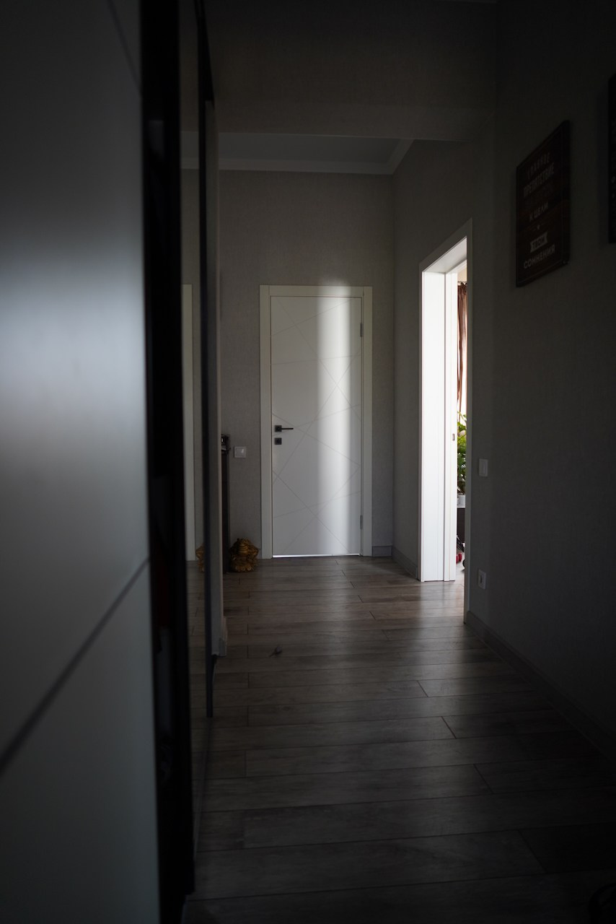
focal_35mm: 25
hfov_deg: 51.3
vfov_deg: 71.5
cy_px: 462
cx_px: 308
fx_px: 641
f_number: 2
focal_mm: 25
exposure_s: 1/60
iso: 400
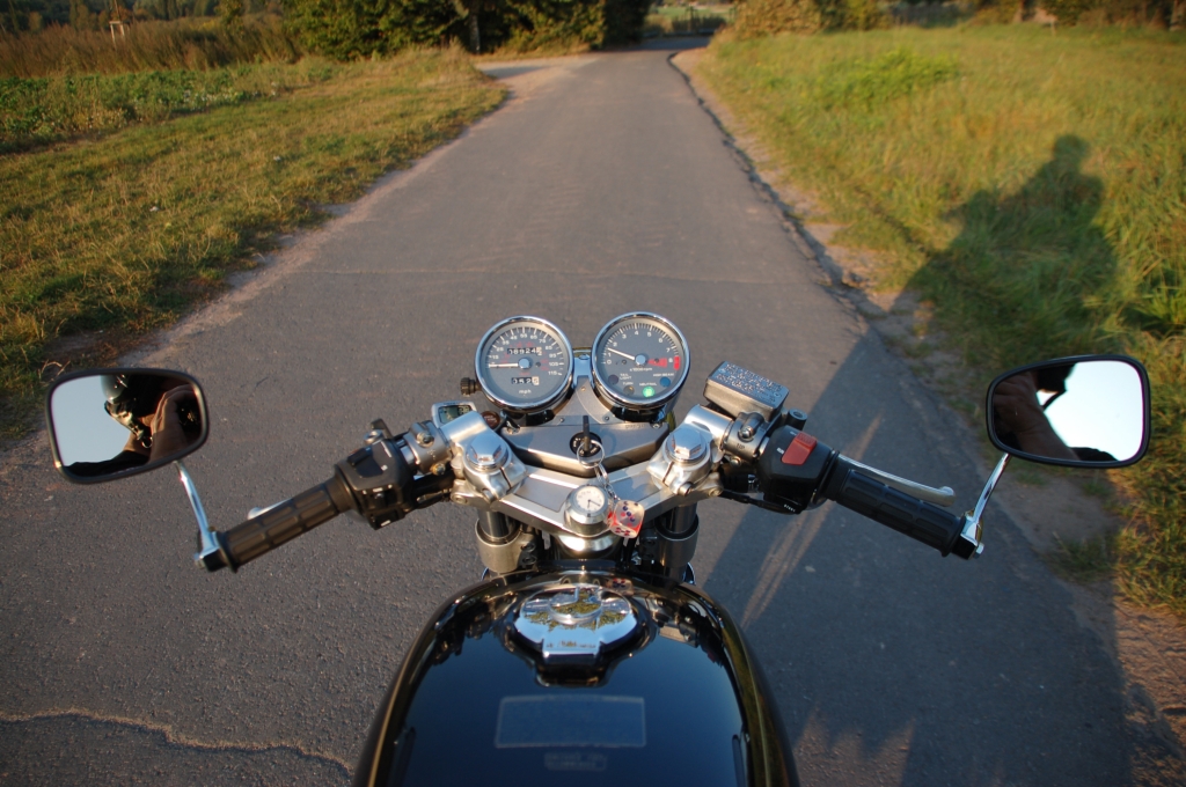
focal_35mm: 27
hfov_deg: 67.4
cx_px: 593
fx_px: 888
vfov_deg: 47.8
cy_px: 394
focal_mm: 18
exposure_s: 1/180
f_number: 3.5
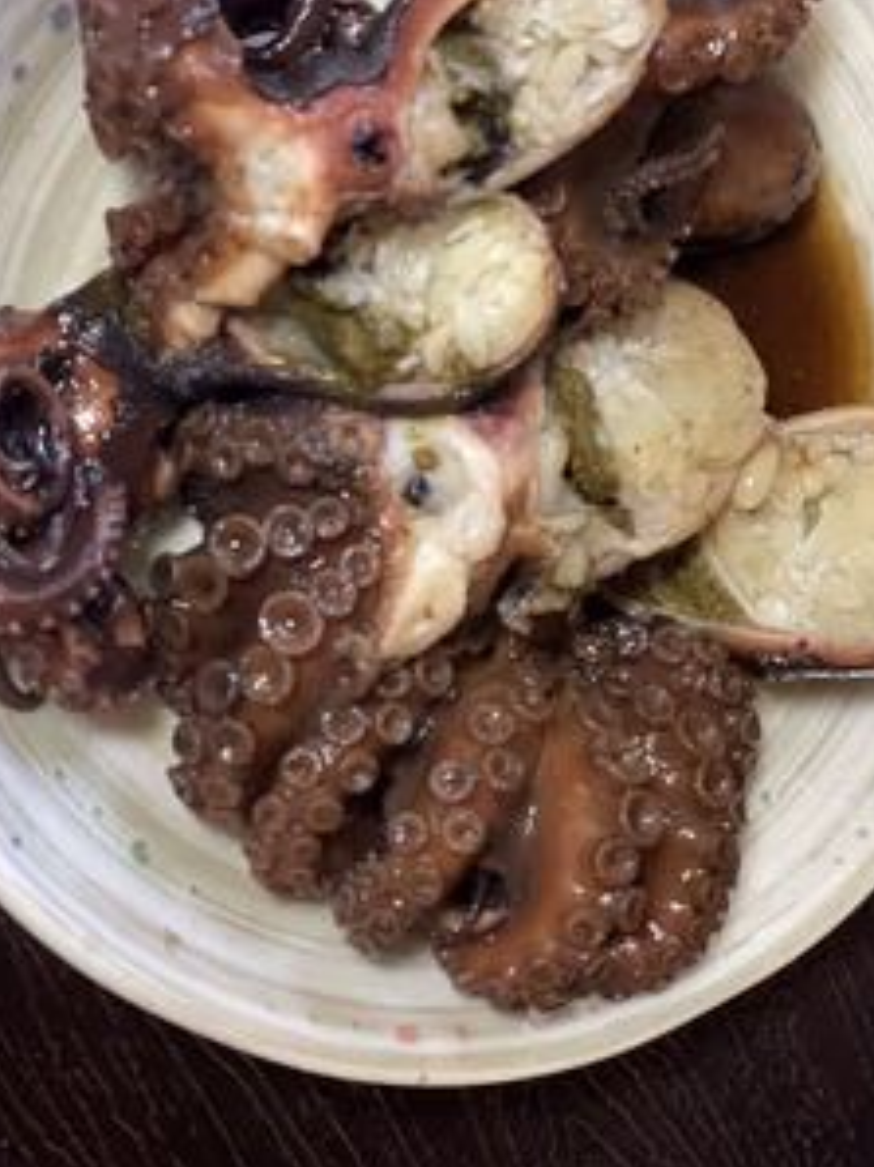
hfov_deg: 17.1
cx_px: 439
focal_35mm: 86
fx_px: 2899
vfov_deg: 22.7
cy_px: 462
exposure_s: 1/20
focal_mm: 7.5
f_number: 2.2
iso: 400
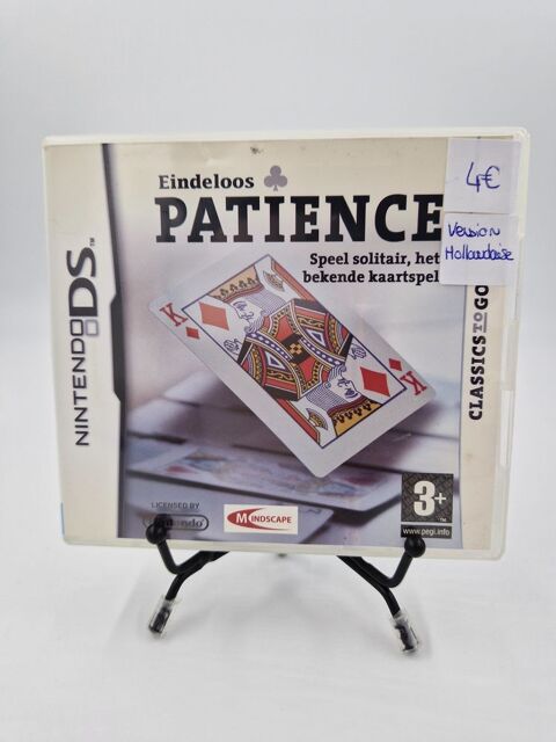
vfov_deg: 73.9
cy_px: 371
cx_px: 278
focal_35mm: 23
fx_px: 493
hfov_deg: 58.9
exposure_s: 1/120
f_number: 1.8
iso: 80
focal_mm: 5.4
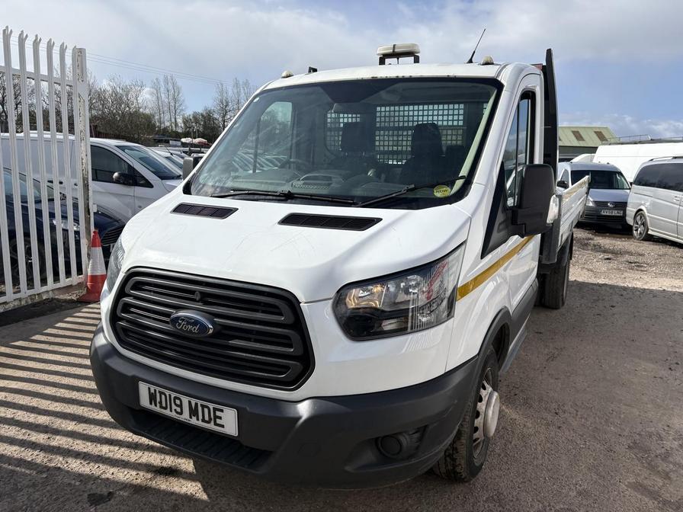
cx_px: 342
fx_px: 513
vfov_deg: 53.1
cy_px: 256
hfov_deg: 67.3
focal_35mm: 26
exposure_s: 1/5348
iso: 50
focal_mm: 5.96
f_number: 1.6
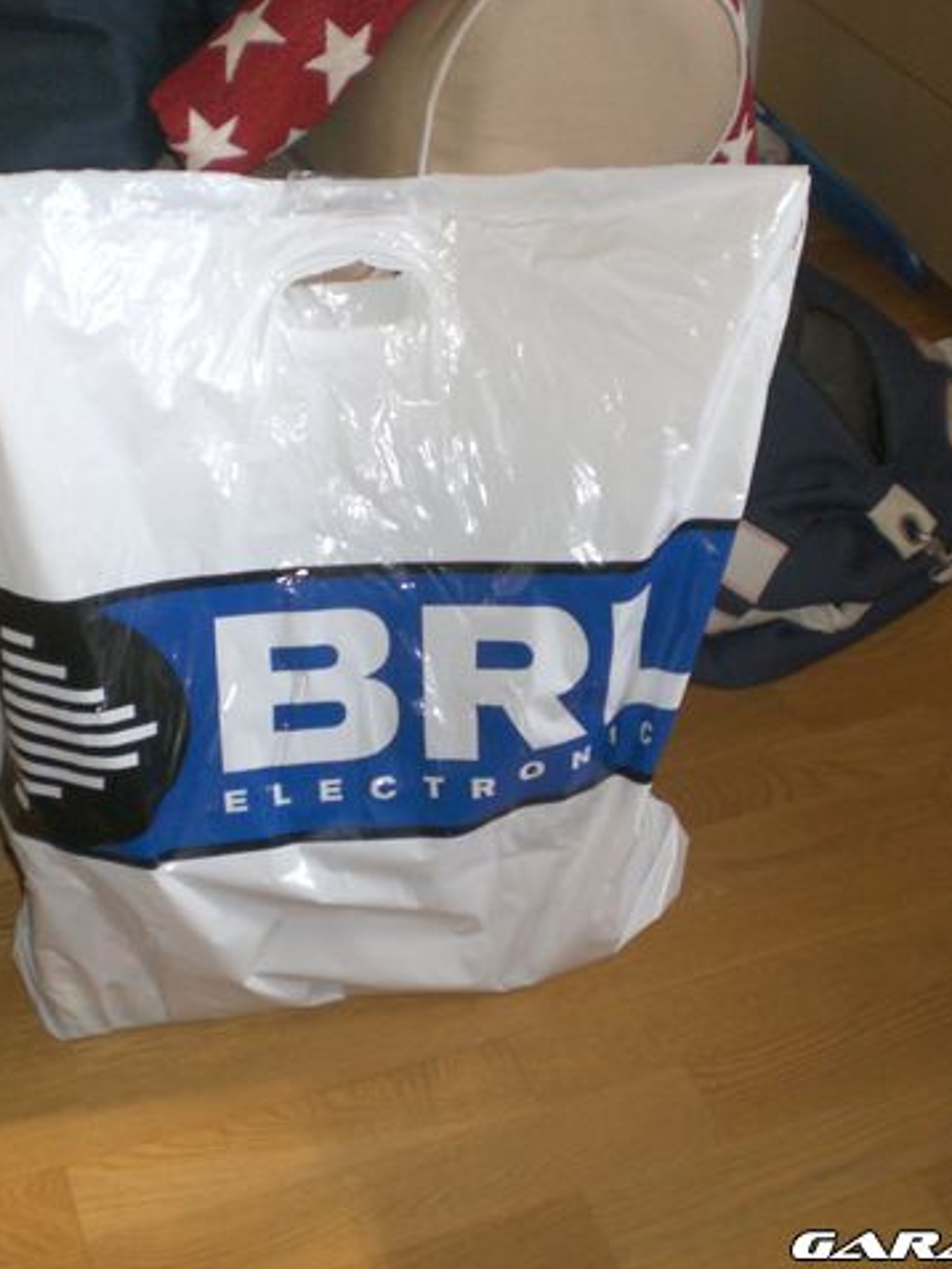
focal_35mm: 51
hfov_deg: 28.5
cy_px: 633
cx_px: 396
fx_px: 1869
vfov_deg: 37.5
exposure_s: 1/60
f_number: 3.1
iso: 200
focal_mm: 6.3
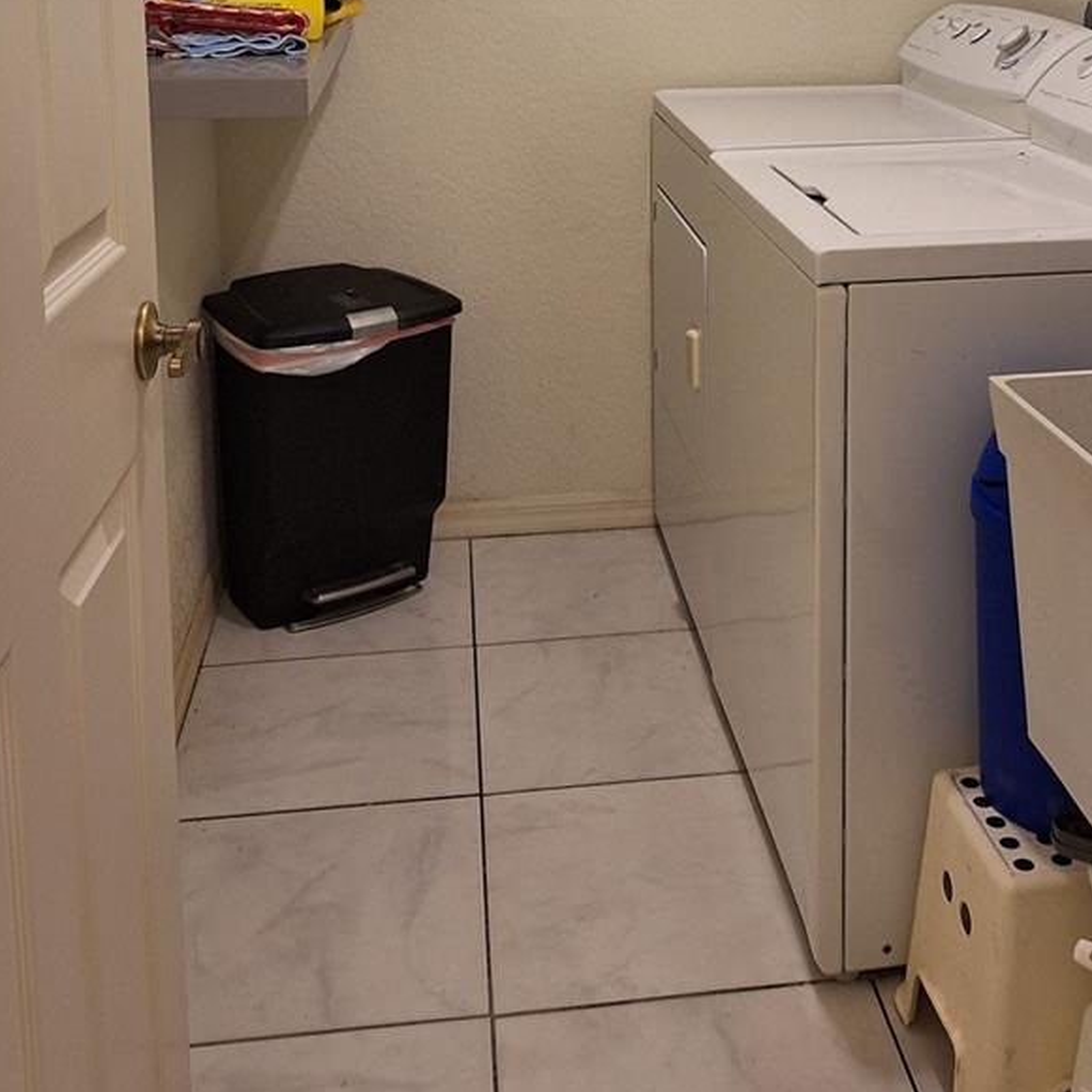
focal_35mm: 42
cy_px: 152
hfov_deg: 39.7
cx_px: 705
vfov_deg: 37.9
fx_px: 1499
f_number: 1.8
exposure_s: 1/40
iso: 200
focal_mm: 5.54
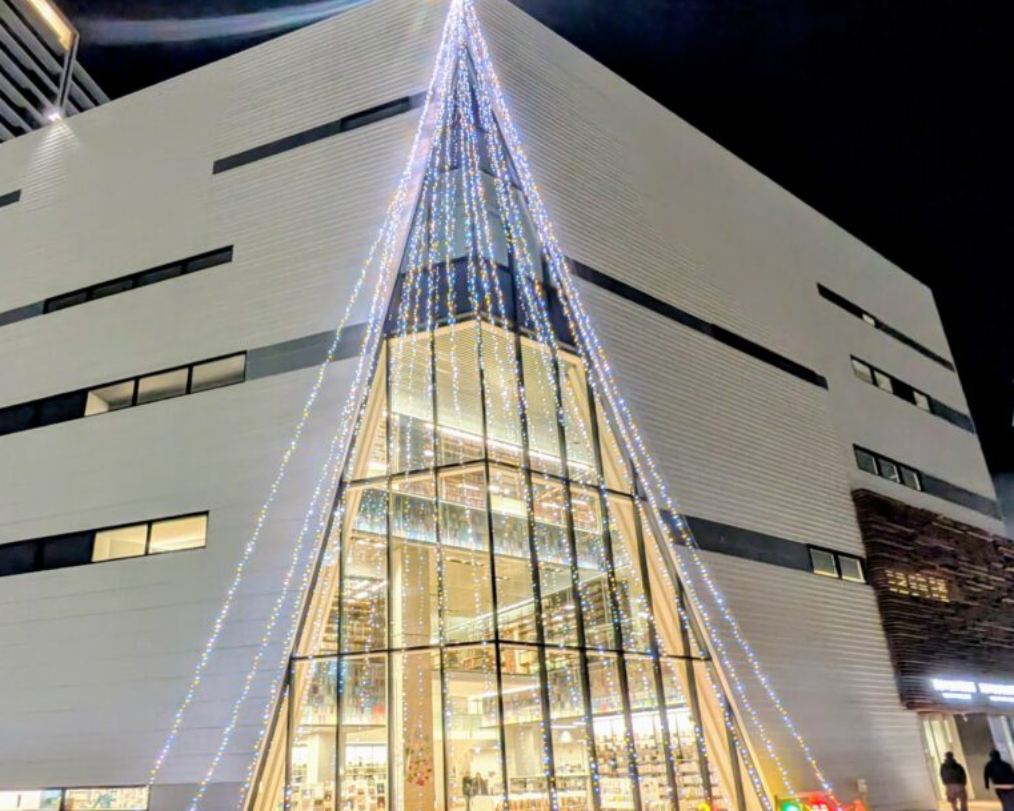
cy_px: 544
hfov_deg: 72.3
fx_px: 690
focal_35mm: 23
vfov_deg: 59.4
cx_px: 441
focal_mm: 1.83
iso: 217
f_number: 2.2
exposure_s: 1/30
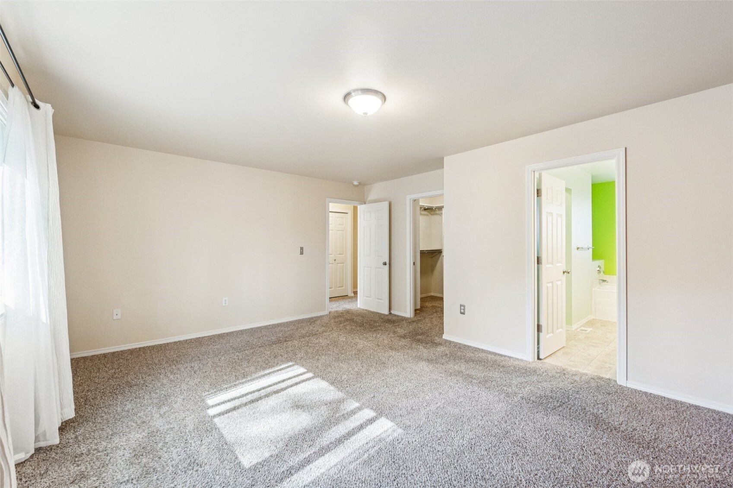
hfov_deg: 100.4
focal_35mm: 15
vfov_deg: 77.3
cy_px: 244
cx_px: 366
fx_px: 305
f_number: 9
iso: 250
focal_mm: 10
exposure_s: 1/4
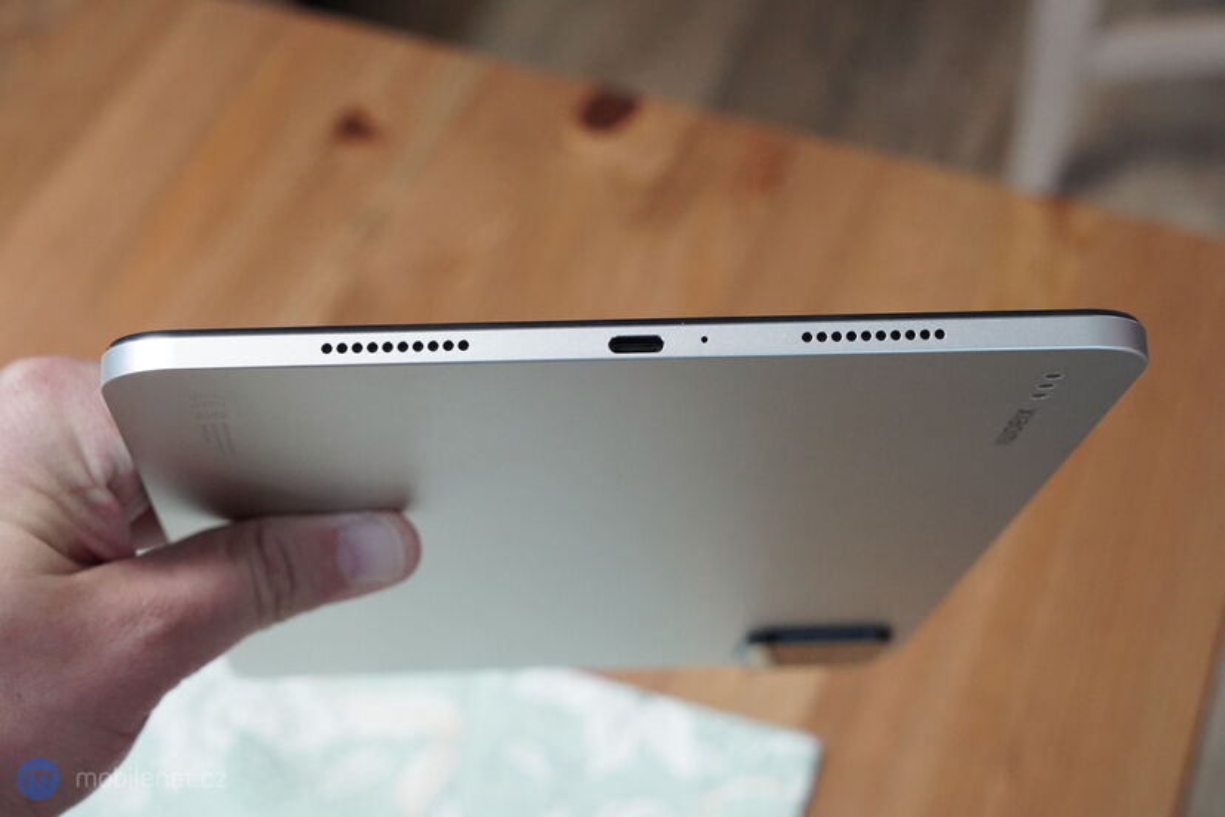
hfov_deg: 35.6
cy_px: 408
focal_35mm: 56
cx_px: 612
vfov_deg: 24.2
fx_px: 1905
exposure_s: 1/160
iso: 6400
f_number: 8
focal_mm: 56
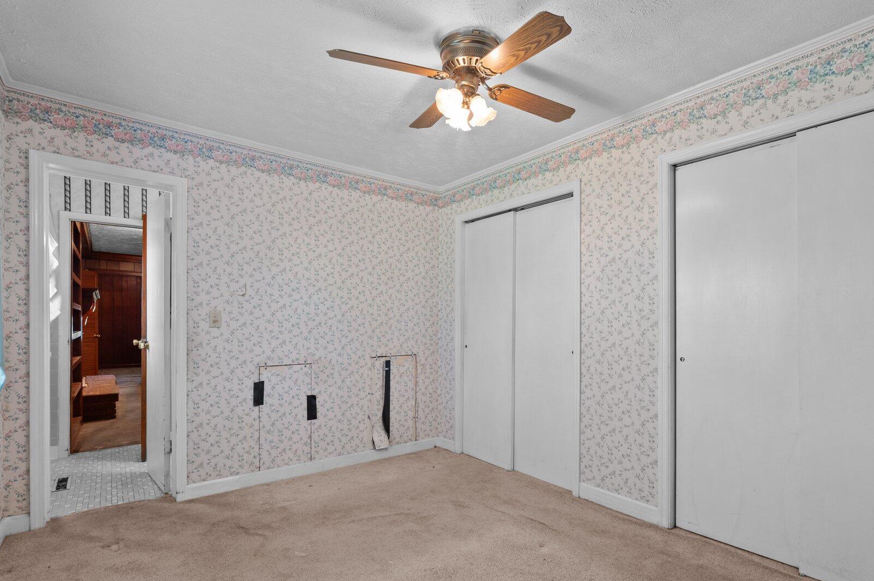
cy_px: 307
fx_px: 437
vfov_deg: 67.2
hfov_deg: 89.9
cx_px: 464
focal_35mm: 18
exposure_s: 1
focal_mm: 14
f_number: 8
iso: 250
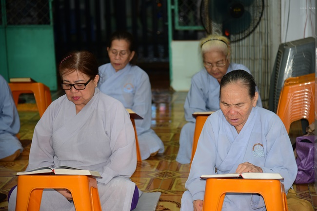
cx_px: 158
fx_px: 837
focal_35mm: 95
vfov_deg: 14.4
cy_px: 106
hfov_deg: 21.4
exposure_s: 1/60
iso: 320
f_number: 4
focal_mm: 95
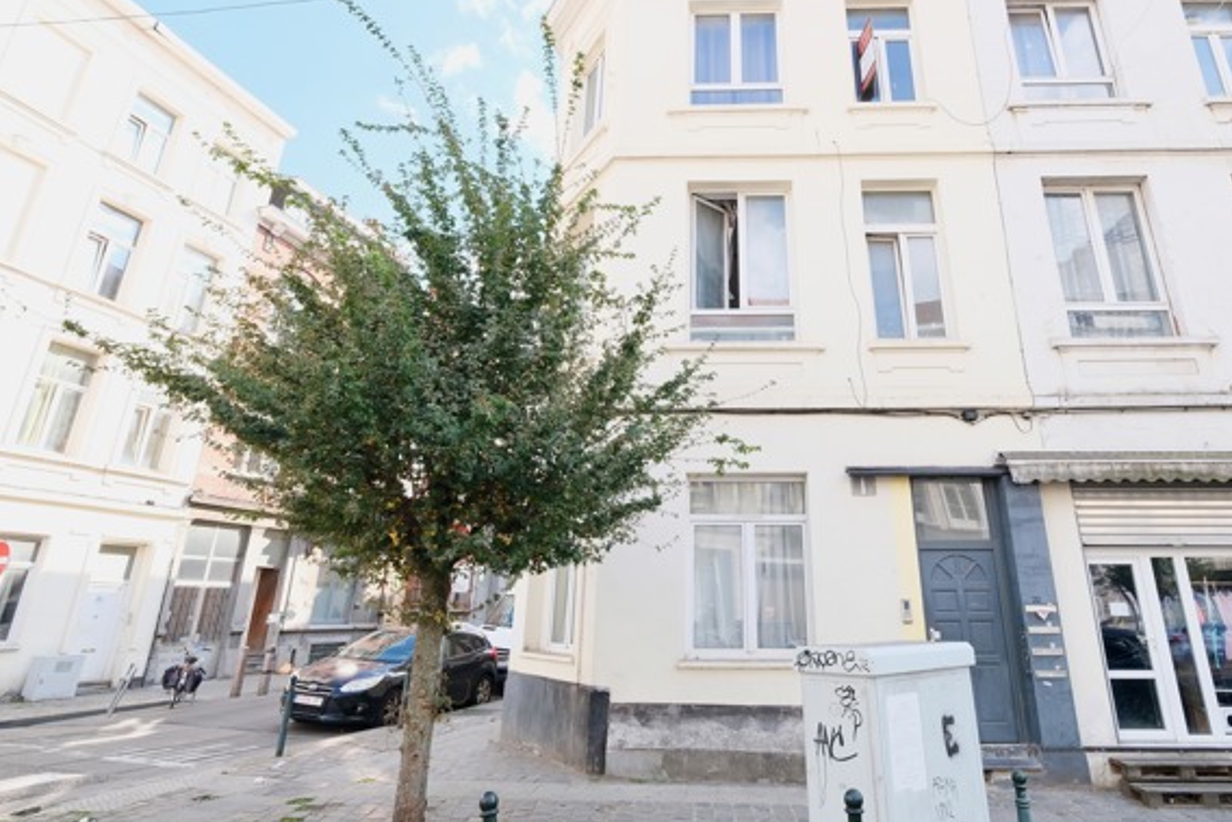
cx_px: 705
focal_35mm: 19
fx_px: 650
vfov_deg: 64.3
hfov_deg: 86.3
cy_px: 358
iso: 320
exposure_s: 1/150
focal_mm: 10
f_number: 6.4
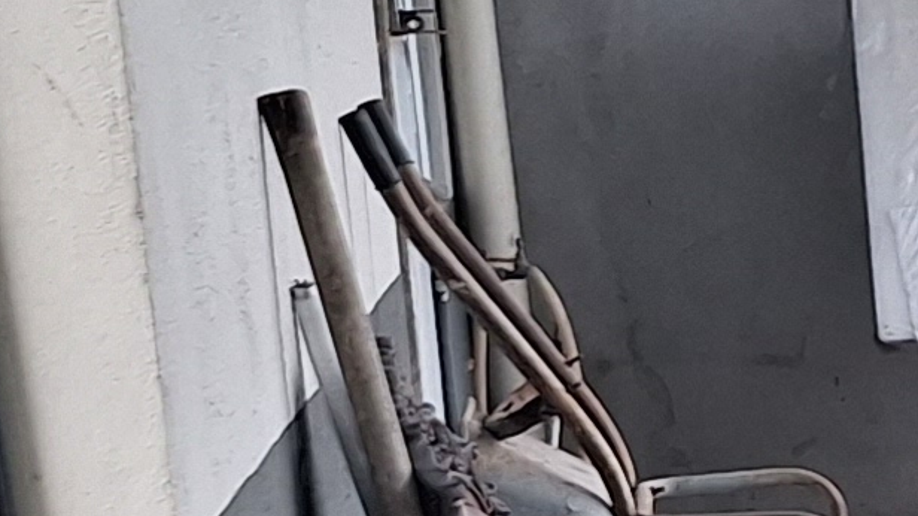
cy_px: 798
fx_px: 4039
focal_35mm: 166
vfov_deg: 7.2
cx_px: 2171
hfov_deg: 11.0
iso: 40
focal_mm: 5.54
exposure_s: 1/688
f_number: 1.8
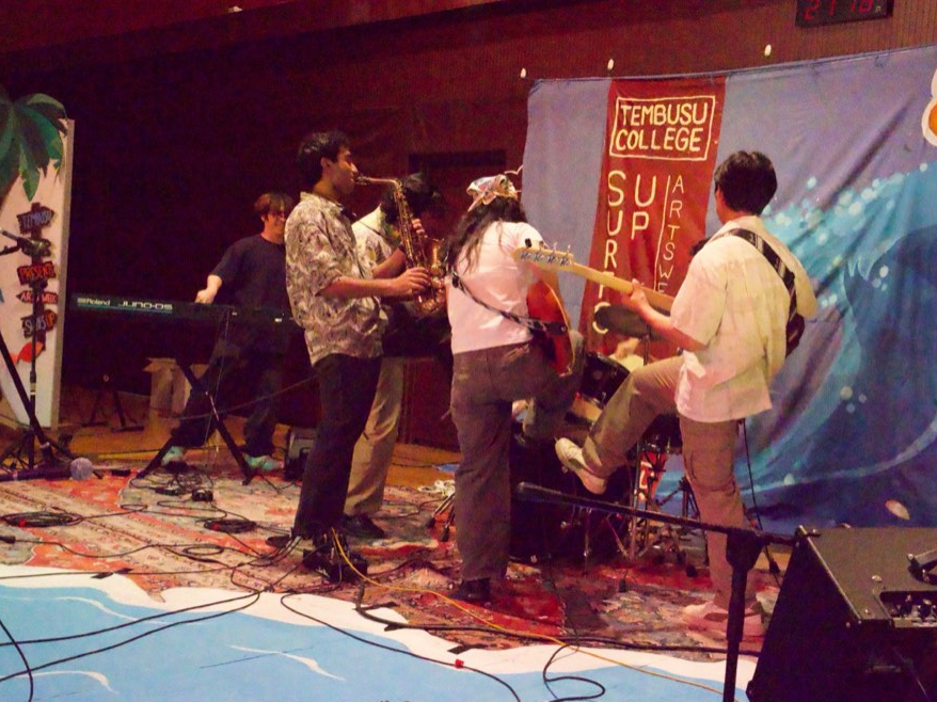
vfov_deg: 31.5
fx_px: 1245
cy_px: 354
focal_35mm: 46
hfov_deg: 41.2
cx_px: 495
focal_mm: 42
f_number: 22
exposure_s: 1/125
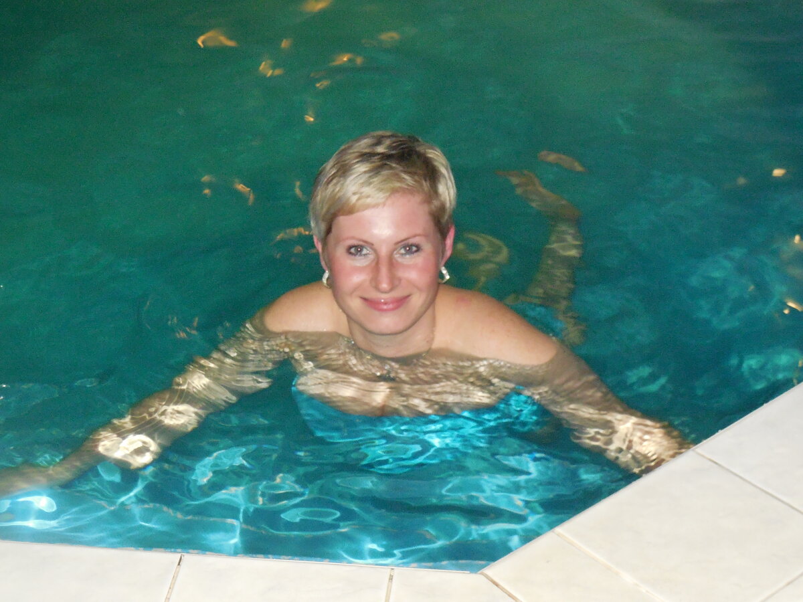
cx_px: 402
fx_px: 1647
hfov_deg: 27.4
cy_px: 301
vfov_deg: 20.7
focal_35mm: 71
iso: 1100
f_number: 4.4
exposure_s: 1/60
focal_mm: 12.6
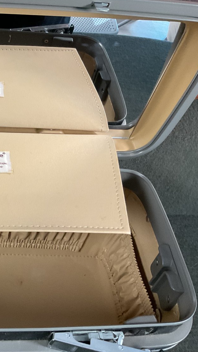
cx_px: -32
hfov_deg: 25.3
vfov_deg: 47.4
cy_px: 176
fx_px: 402
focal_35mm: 43
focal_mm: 3
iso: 160
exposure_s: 1/60
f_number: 1.8
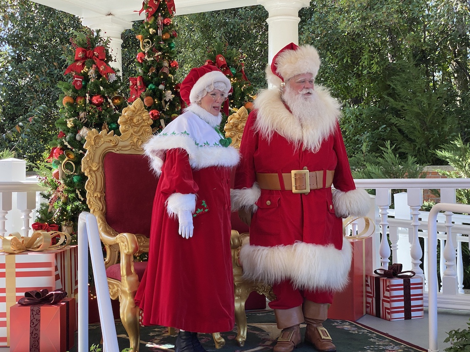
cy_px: 176
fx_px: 706
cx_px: 235
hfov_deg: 36.8
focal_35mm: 52
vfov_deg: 28.0
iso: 20
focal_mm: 6
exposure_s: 1/251
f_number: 2
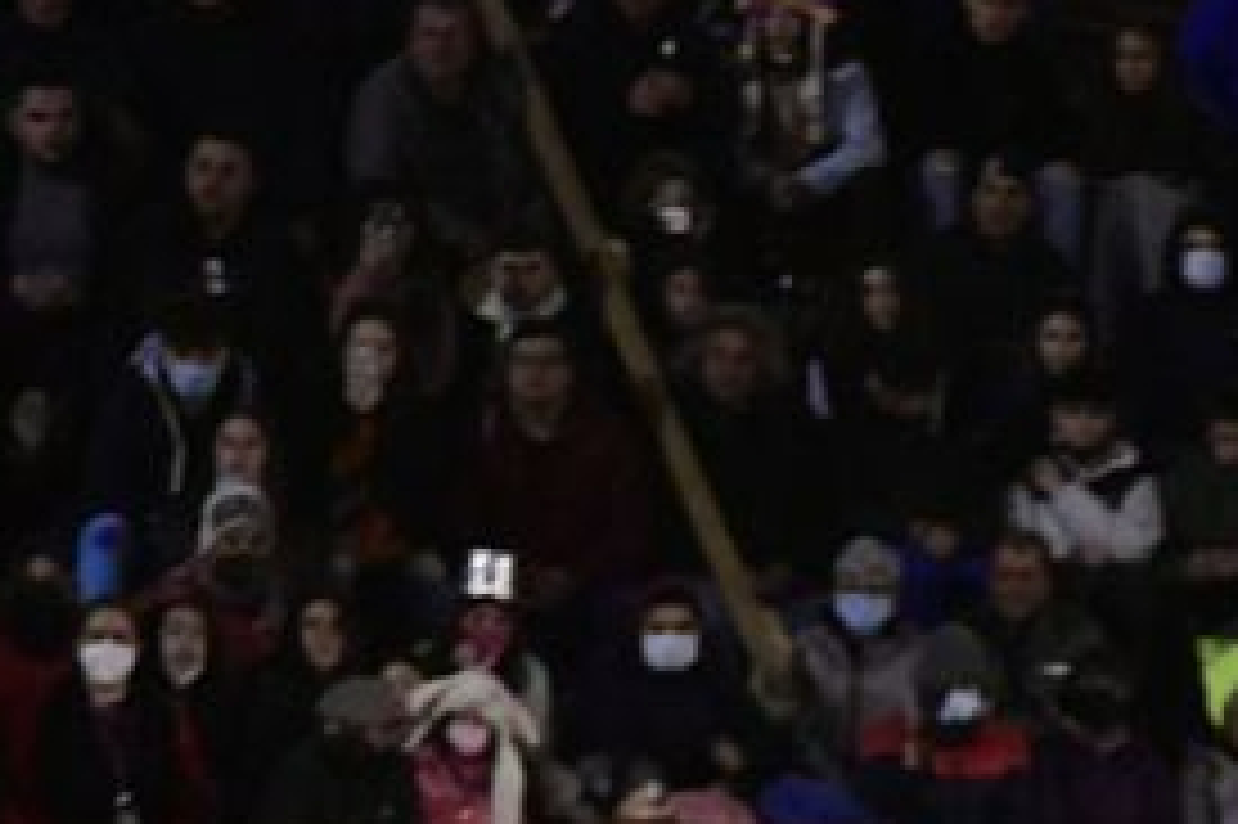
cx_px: 1233
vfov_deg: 2.1
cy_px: 1121
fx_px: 22510
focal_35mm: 655
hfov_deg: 3.1
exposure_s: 1/320
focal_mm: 200
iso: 10000
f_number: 3.2
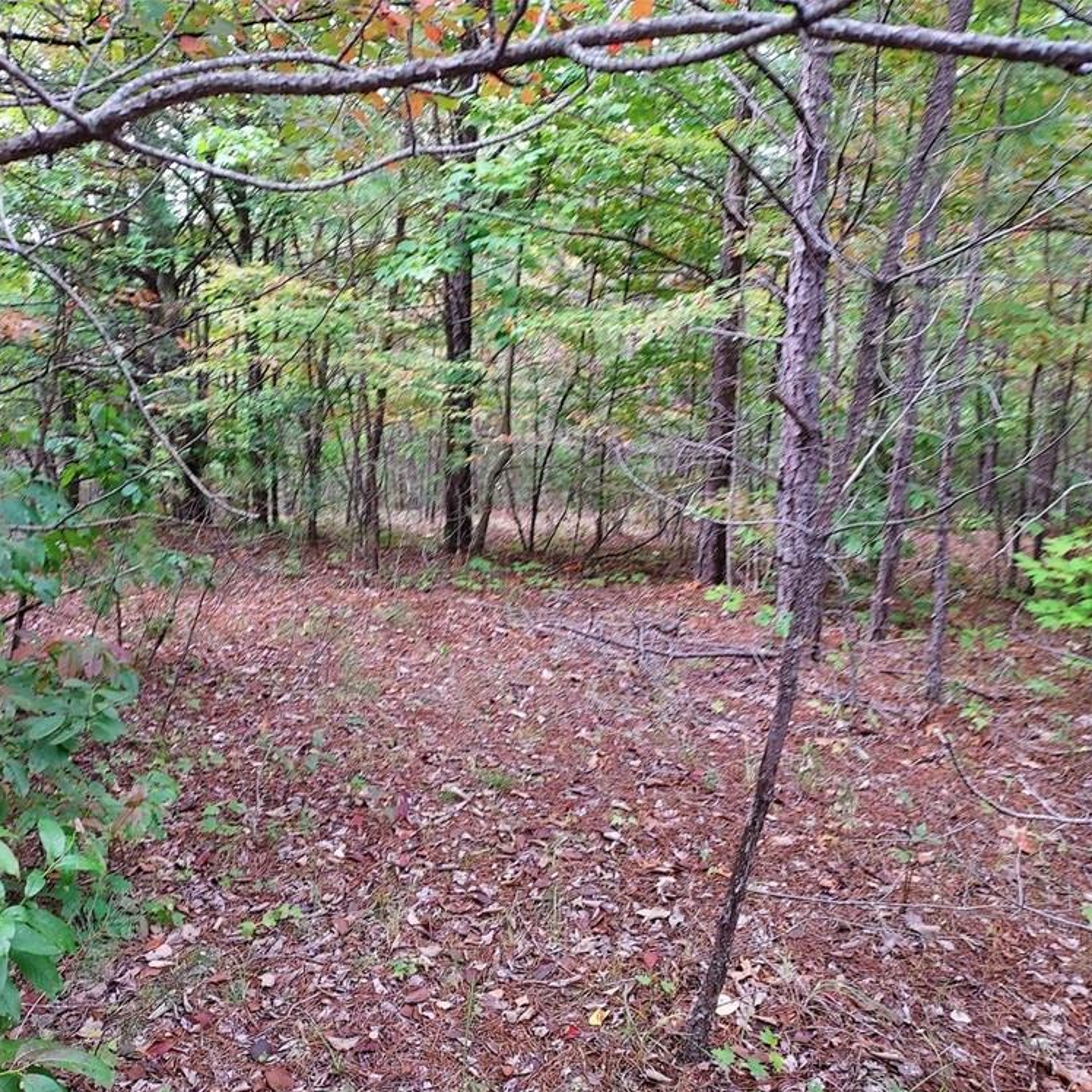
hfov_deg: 55.2
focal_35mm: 29
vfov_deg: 55.6
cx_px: 440
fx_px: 1035
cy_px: 558
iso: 50
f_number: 1.8
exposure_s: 1/60
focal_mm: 4.6
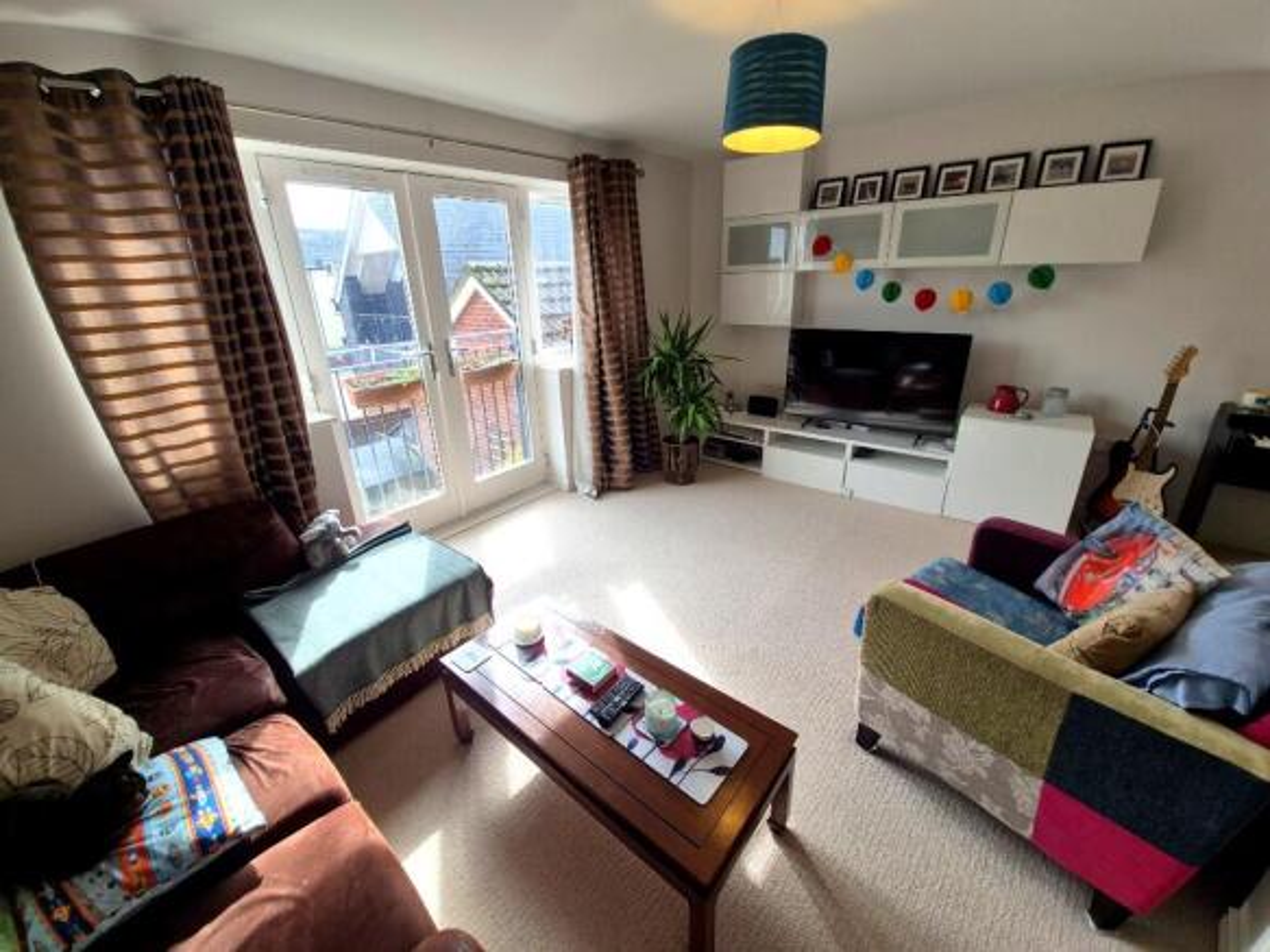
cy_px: 476
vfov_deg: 89.9
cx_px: 635
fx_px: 477
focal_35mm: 13
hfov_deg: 106.2
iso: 50
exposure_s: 1/143
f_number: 2.2
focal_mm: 1.74
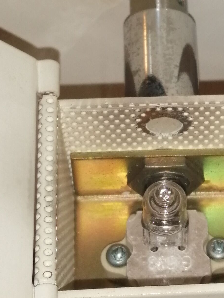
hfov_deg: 13.1
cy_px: 104
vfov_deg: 17.5
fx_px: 967
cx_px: 218
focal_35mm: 112
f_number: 1.8
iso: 50
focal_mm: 3.46
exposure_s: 1/100
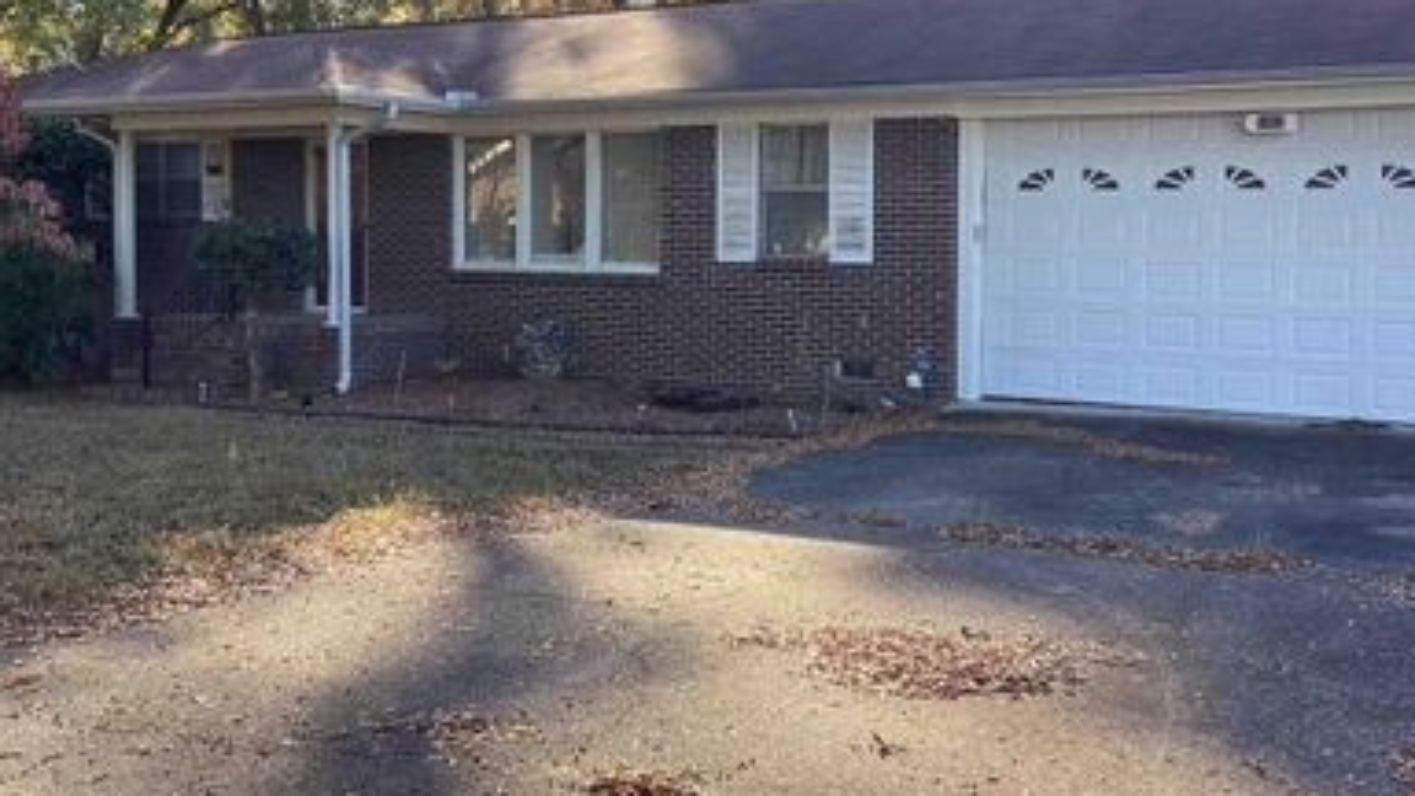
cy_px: 271
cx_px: 708
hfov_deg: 46.4
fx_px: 1651
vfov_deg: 27.0
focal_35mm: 44
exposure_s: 1/132
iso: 25
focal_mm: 3.3
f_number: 2.4
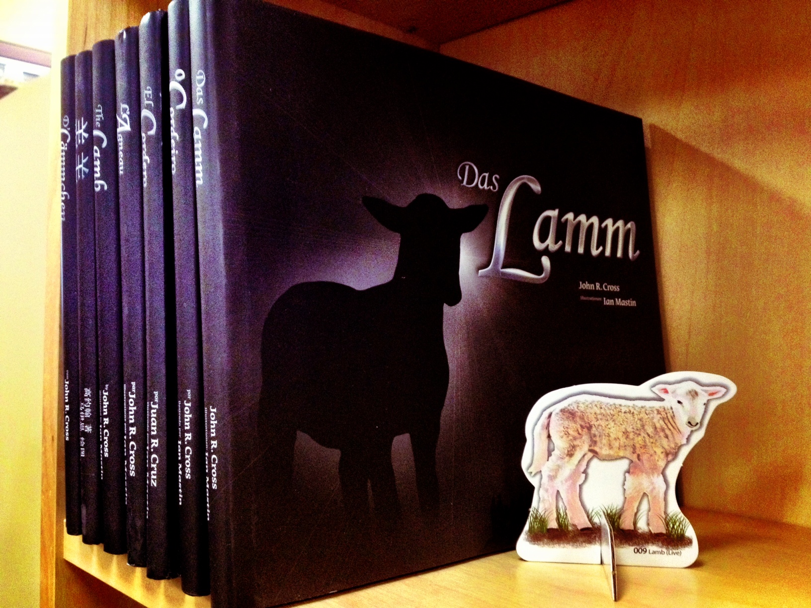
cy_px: 304
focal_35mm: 35
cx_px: 406
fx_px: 820
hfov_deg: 52.6
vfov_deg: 40.7
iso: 320
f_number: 2.4
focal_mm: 4.28
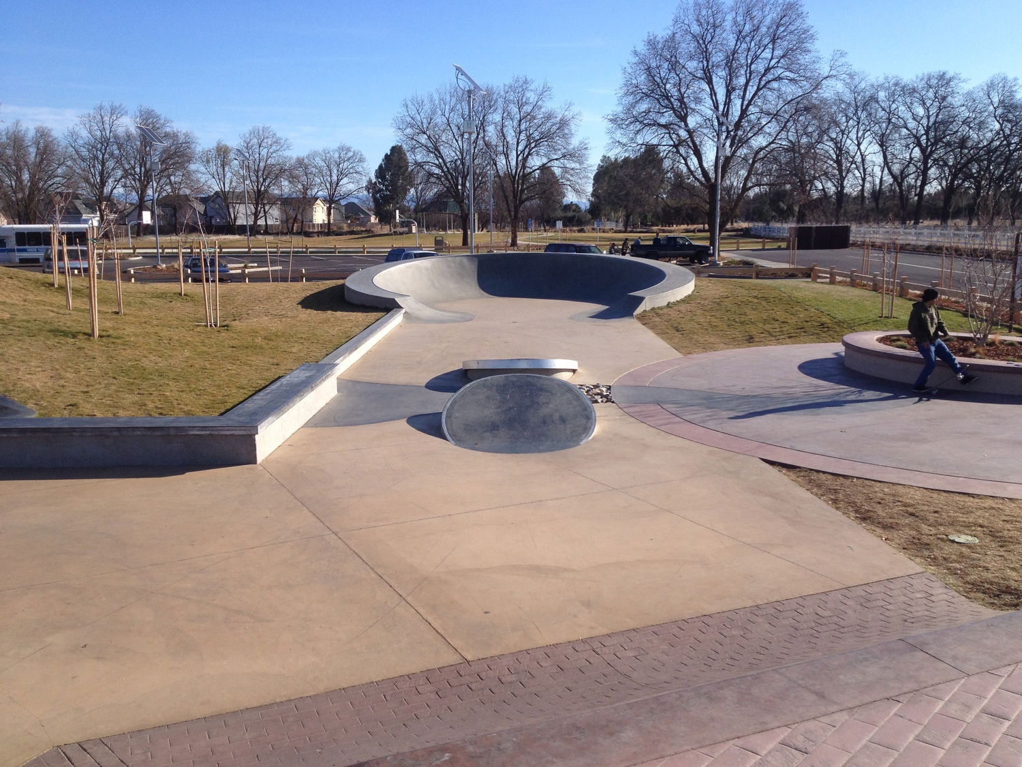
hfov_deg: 52.6
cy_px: 384
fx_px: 1033
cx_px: 511
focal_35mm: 35
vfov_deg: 40.7
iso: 50
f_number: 2.4
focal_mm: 4.28
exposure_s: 1/1577
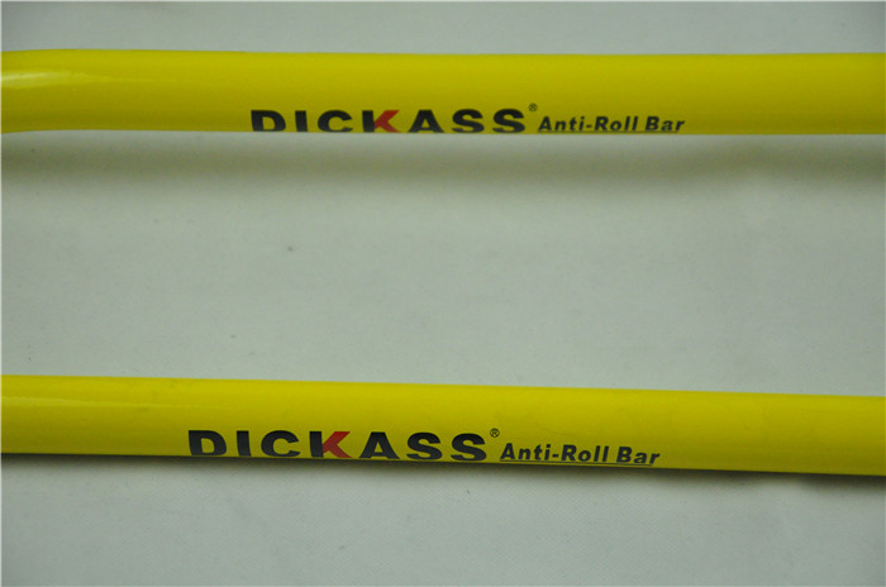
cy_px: 294
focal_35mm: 120
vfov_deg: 11.4
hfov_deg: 17.1
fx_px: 2948
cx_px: 443
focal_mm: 80
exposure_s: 1/800
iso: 3200
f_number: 5.3
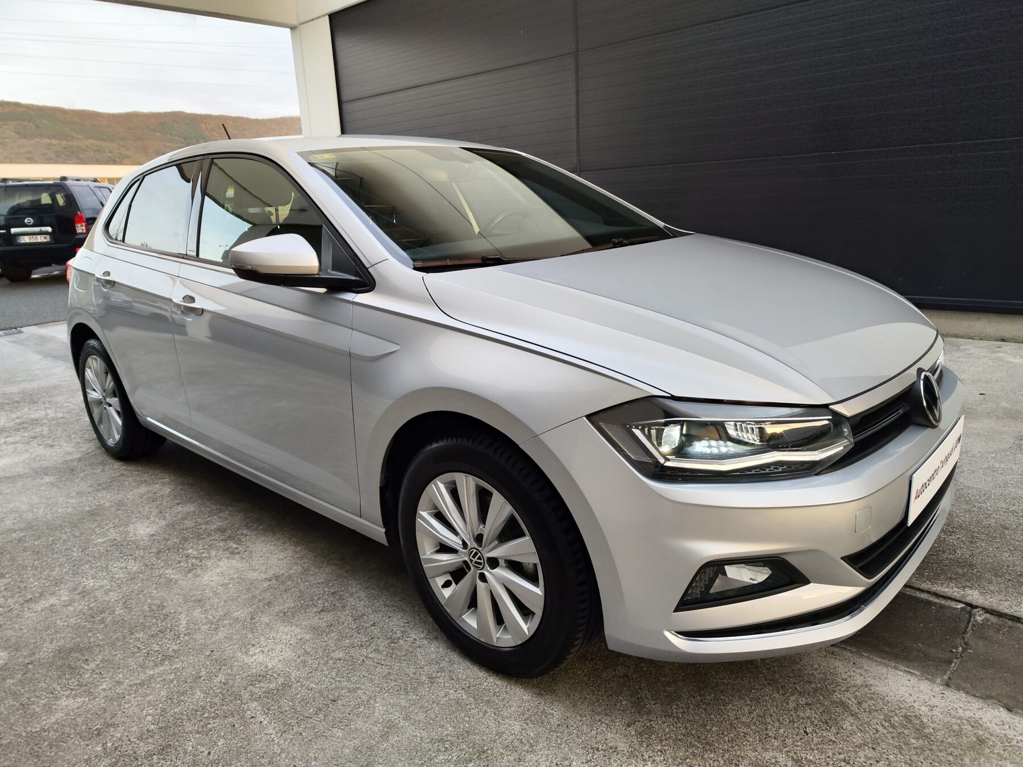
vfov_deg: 58.9
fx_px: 680
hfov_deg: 73.9
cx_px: 512
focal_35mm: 23
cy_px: 384
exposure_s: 1/100
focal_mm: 7.01
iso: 279
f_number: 1.69
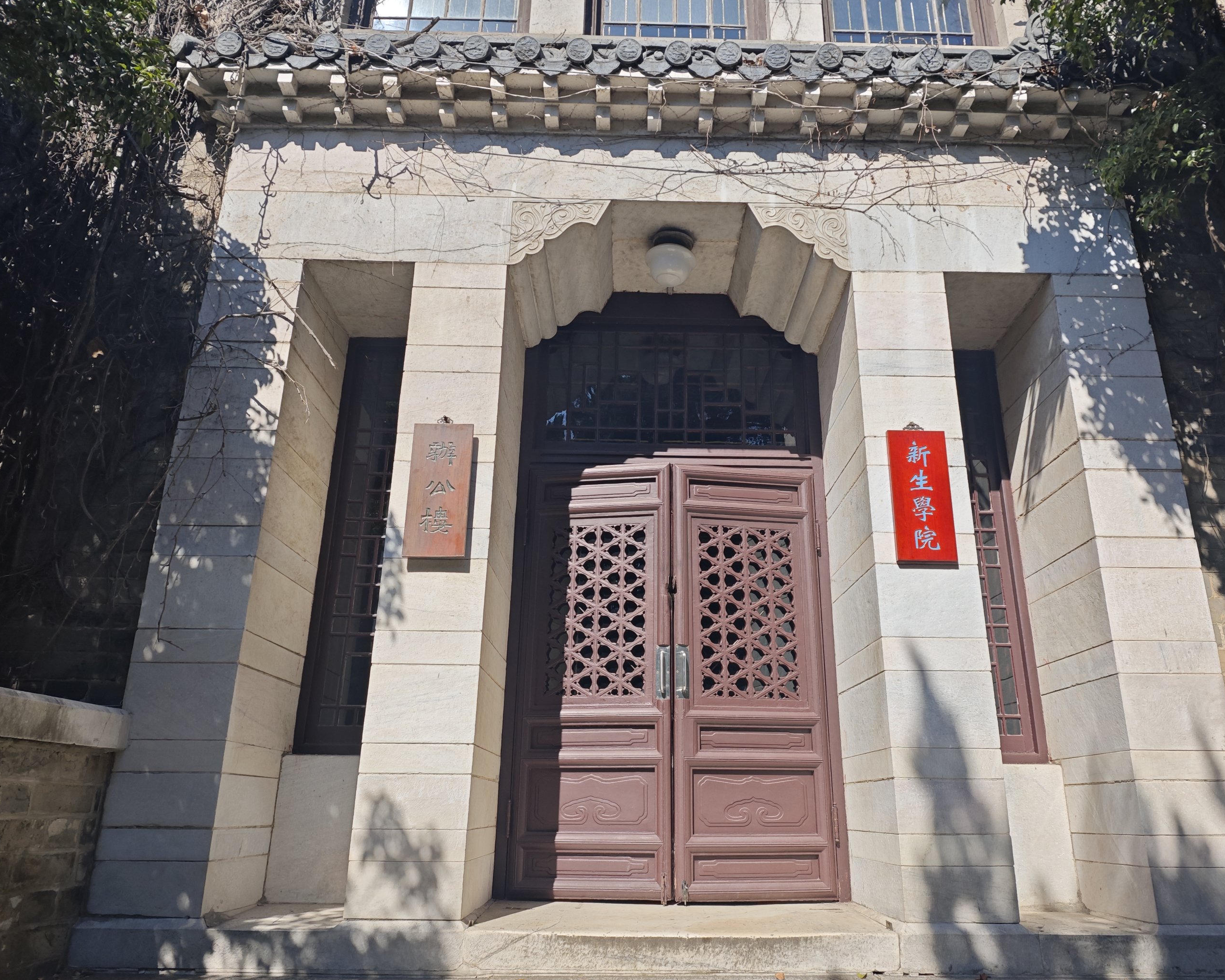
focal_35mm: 24
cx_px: 634
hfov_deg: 70.3
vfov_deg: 58.8
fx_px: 870
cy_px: 490
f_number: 1.6
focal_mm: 6.55
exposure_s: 1/5000
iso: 50
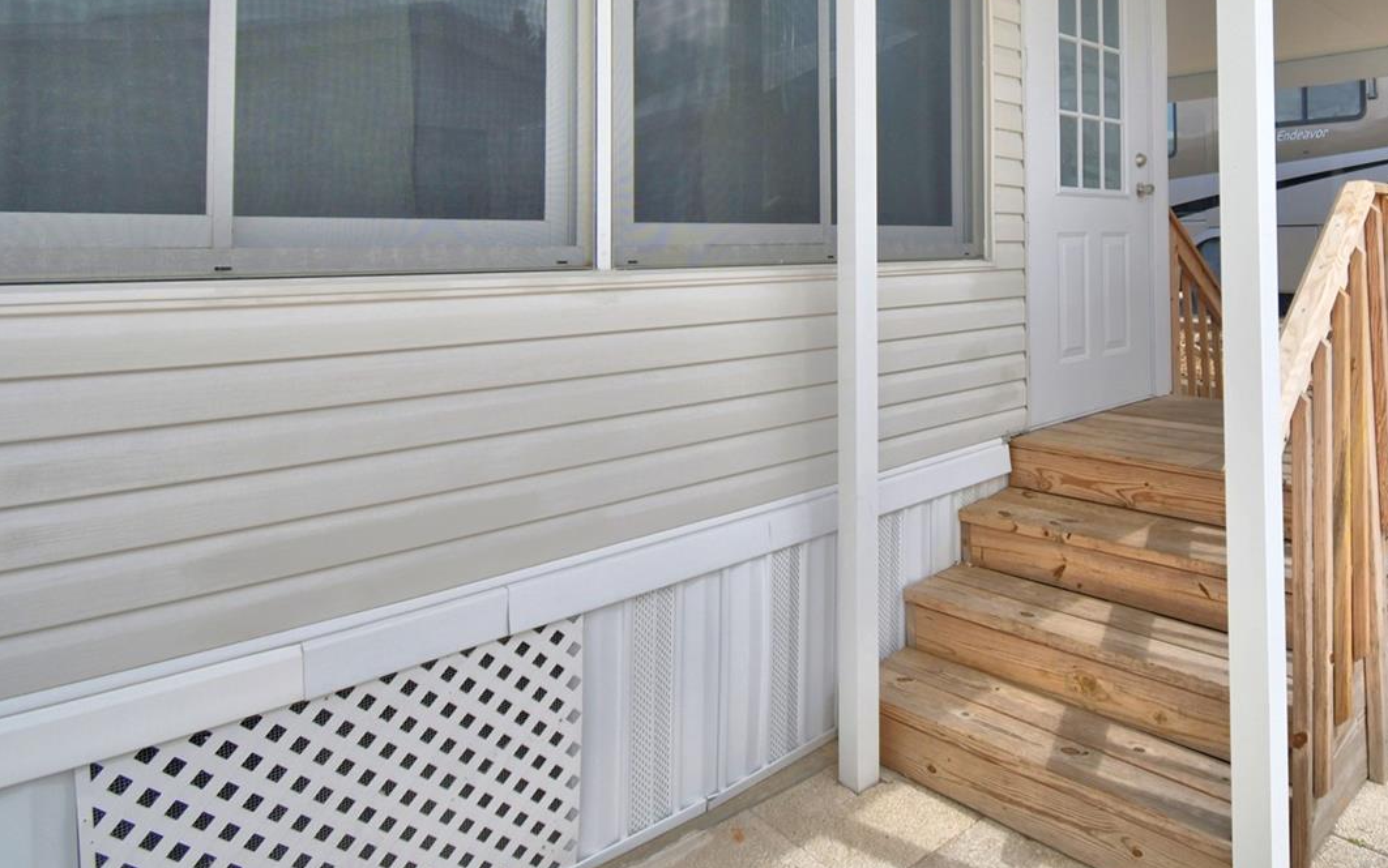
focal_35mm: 23
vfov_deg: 50.9
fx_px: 870
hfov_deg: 74.5
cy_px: 219
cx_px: 938
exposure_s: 1/1000
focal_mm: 10
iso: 100
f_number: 4.5
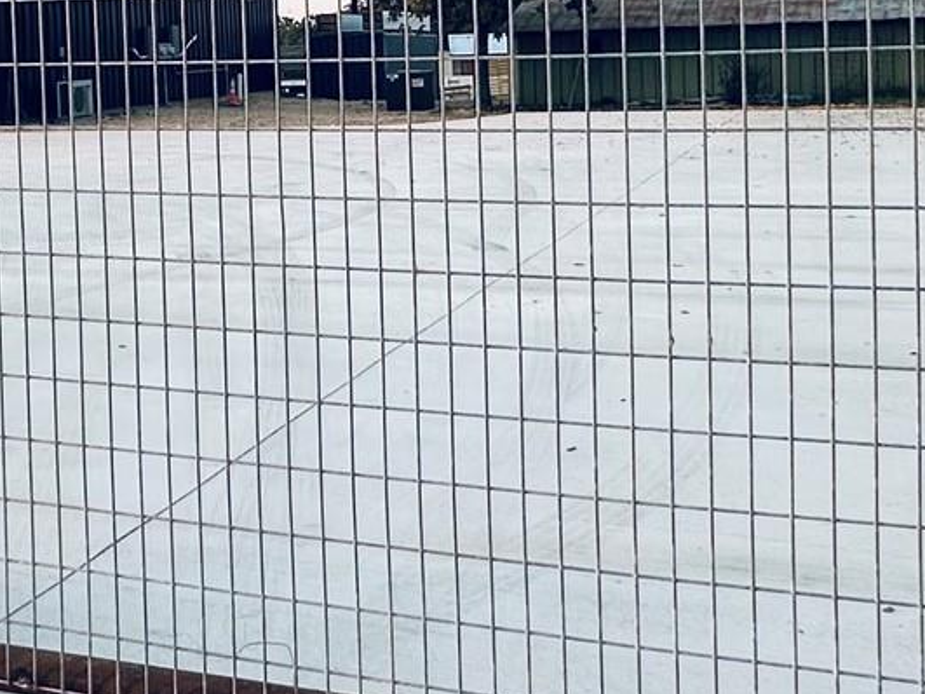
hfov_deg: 35.0
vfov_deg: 26.3
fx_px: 1443
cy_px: 89
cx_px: 272
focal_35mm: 54
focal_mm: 2.22
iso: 40
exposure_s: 1/191
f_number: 2.2
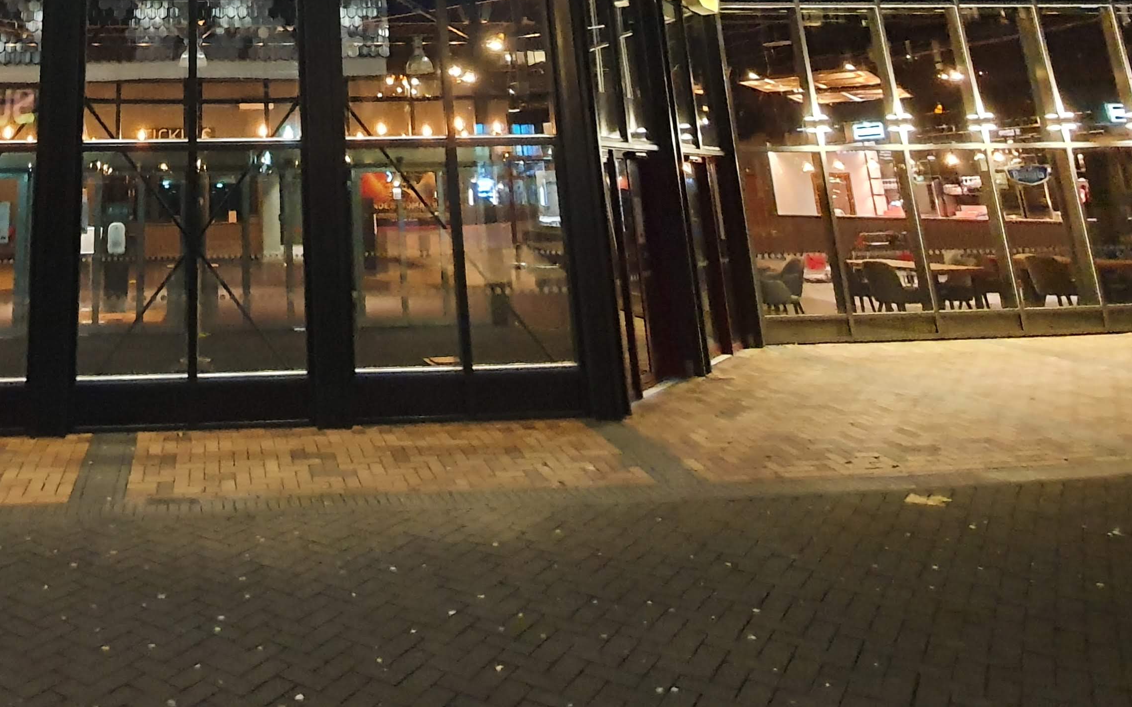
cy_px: -39
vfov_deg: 38.2
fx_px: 864
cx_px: 263
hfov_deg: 62.1
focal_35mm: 28
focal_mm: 1.8
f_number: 2.2
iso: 1000
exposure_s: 1/10
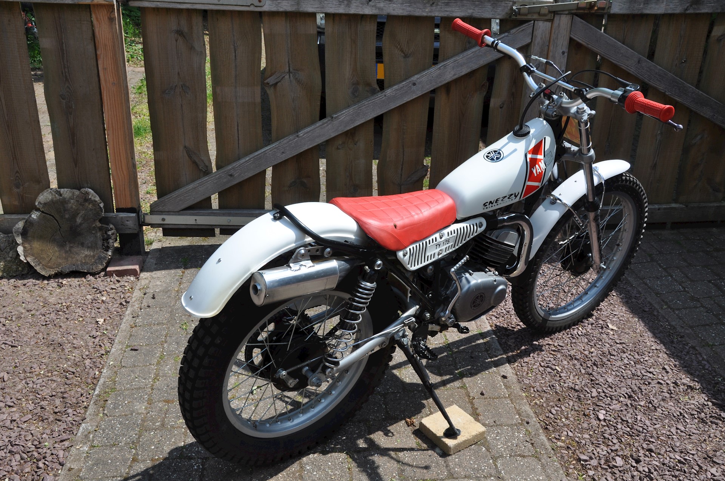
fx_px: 724
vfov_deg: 36.8
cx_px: 362
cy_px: 240
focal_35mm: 36
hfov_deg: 53.2
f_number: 13
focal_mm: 24
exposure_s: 1/160
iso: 200
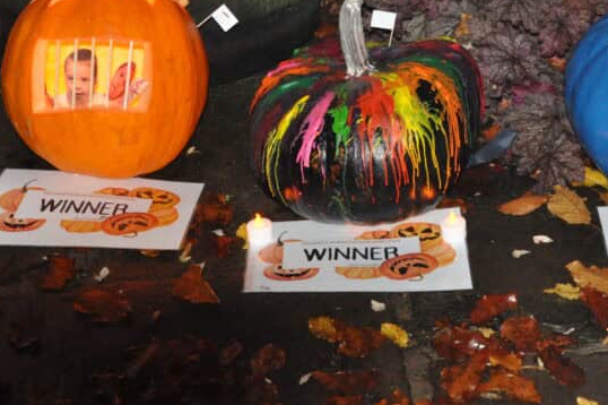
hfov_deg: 20.9
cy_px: 27
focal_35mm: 97
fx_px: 1637
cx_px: 417
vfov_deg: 13.9
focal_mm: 34
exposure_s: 1/60
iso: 3200
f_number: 5.6
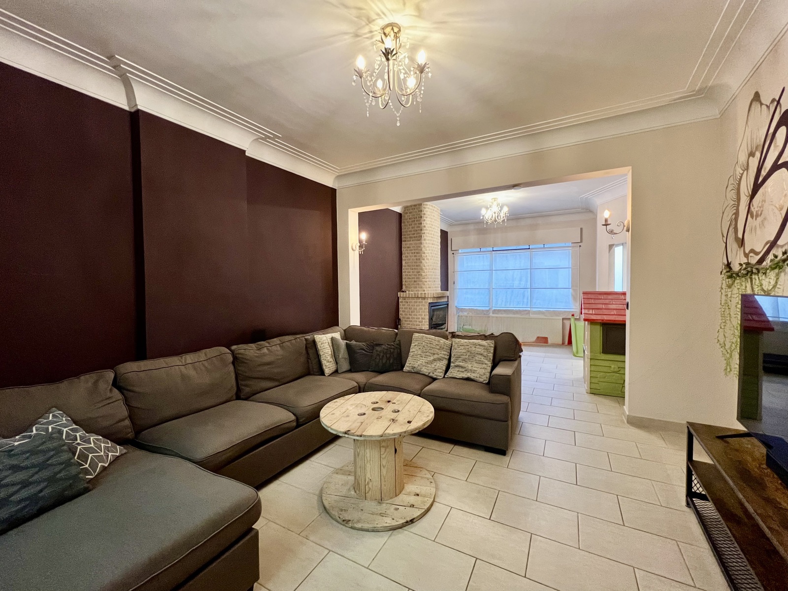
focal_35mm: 13
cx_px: 394
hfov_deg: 106.2
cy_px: 296
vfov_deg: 89.9
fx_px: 296
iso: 320
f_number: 1.8
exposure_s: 1/50
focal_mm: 1.57
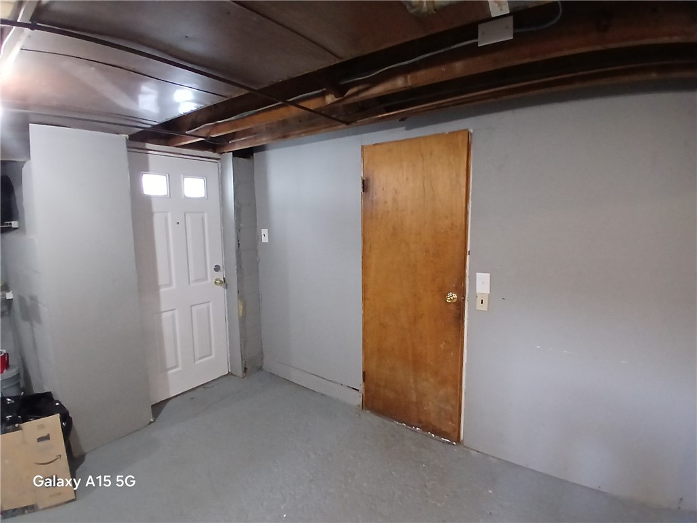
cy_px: 262
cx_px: 348
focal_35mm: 17
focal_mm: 1.4
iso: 500
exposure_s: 1/20
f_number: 2.2
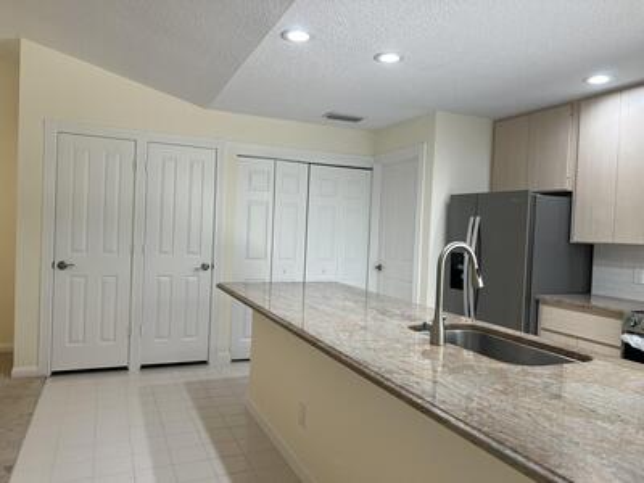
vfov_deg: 53.1
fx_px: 484
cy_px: 242
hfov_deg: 67.3
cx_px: 322
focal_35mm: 26
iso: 80
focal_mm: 5.7
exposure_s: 1/120
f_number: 1.5
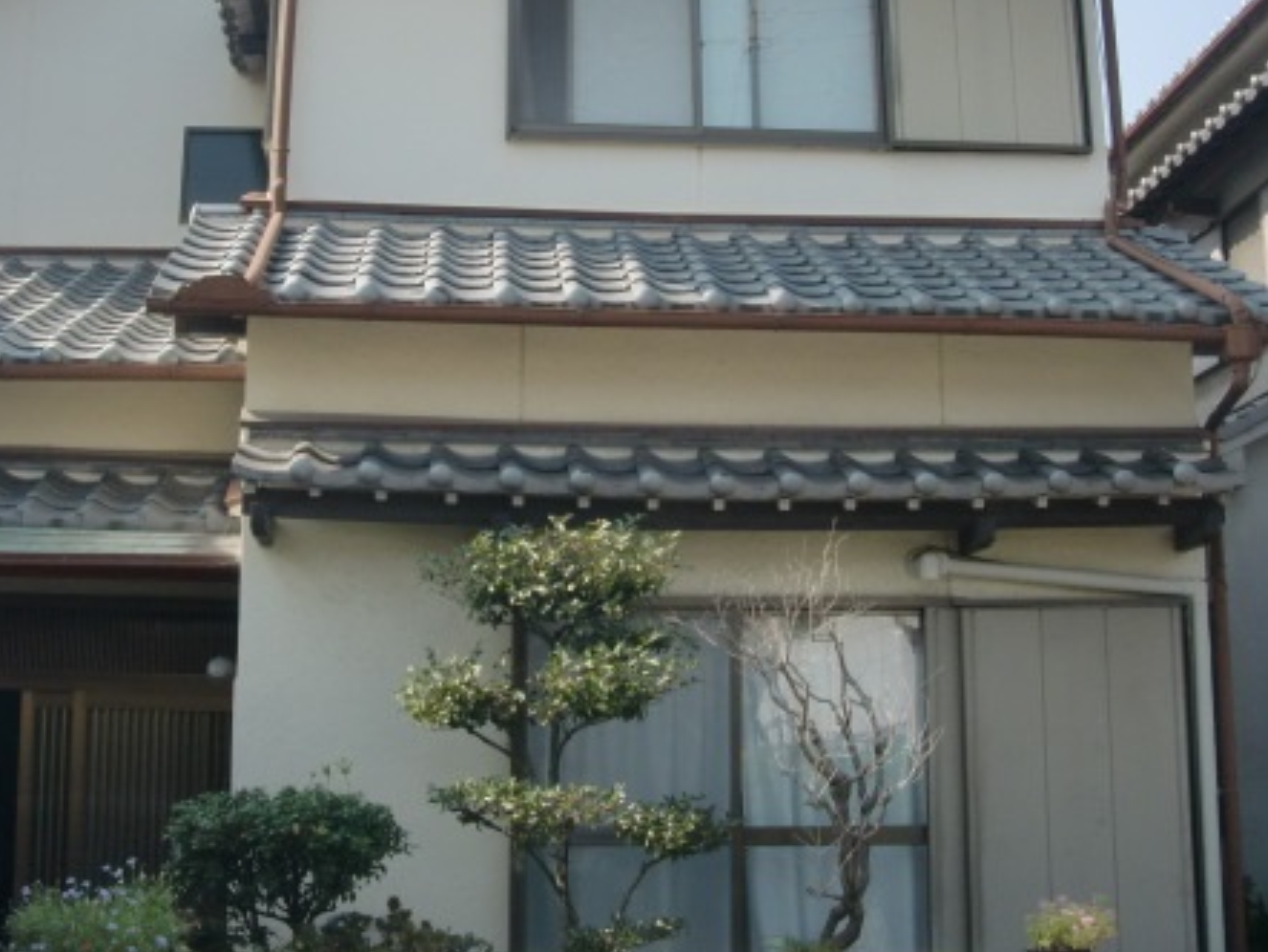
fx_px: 2016
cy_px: 287
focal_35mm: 55
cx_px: 568
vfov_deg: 26.4
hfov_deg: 34.9
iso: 64
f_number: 3.9
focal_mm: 6.66
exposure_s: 1/400
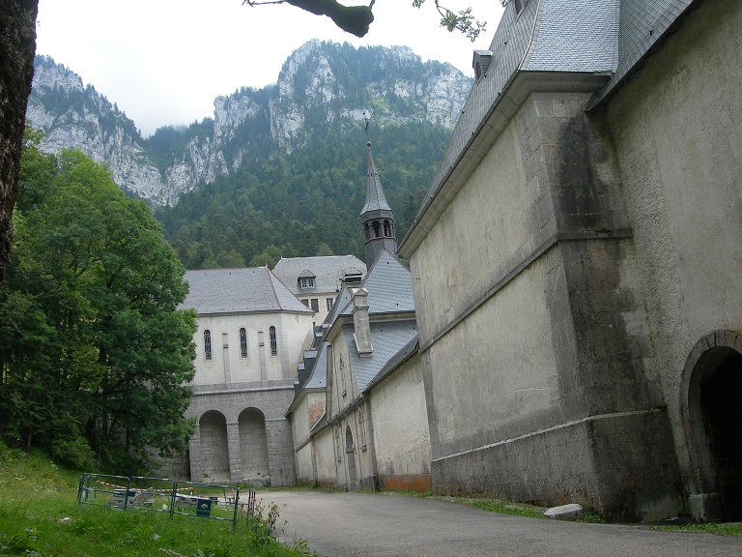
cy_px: 278
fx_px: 815
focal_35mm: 38
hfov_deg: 49.0
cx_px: 371
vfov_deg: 37.7
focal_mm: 7.8
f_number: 4.8
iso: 50
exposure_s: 1/169
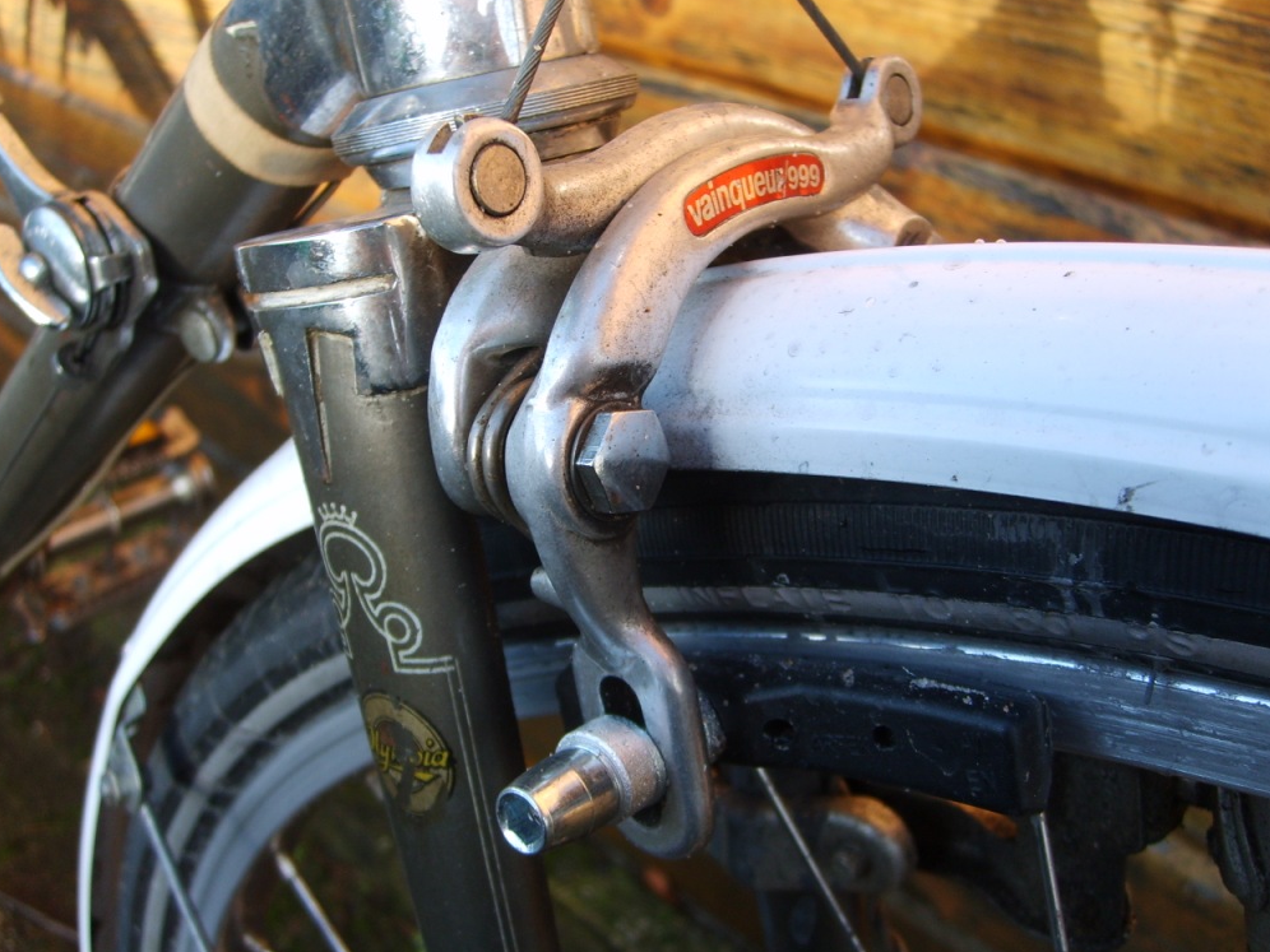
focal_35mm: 36
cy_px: 470
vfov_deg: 39.7
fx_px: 1321
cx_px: 626
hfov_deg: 51.4
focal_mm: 5.8
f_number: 2.8
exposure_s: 1/125
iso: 50
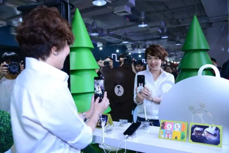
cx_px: 114
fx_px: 197
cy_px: 76
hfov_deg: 60.3
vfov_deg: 42.3
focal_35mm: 31
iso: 1250
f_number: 4
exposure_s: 1/80
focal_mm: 31
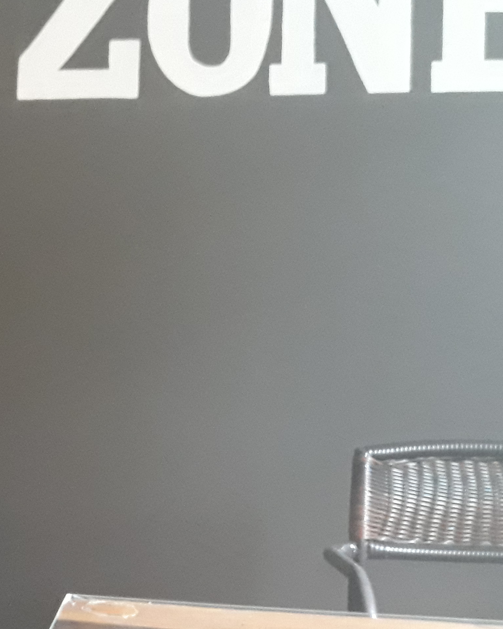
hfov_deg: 25.5
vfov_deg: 33.0
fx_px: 1061
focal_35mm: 57
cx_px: 10
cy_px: 265
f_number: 1.7
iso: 640
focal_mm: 3.71
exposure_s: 1/20
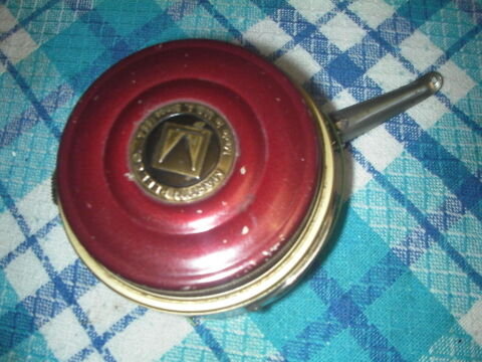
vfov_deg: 37.7
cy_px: 181
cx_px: 241
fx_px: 529
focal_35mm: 38
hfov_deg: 49.0
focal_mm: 6.3
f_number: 5.6
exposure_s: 1/30
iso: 200
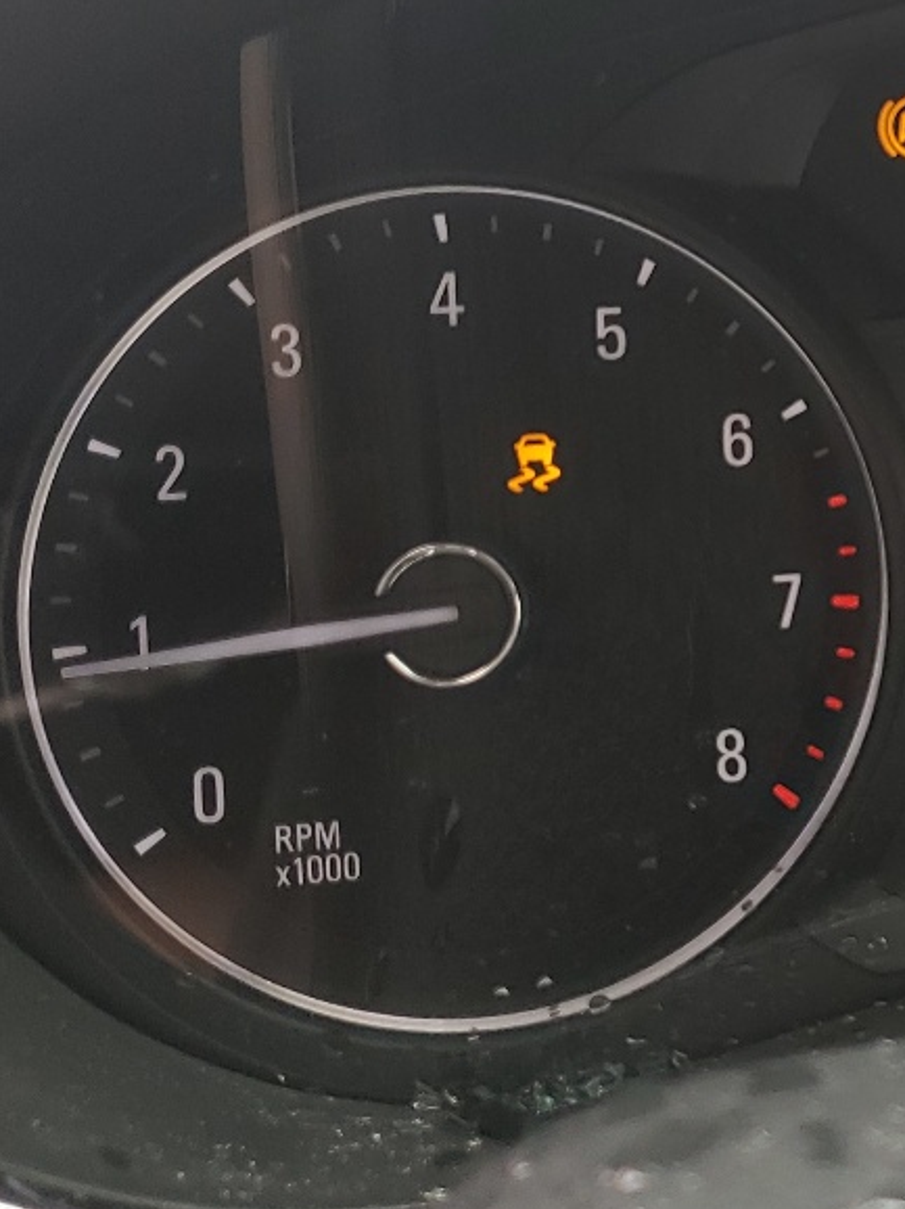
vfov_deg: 26.9
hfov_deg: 18.4
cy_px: 381
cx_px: 1317
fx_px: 2512
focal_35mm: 72
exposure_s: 1/120
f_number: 1.5
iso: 72
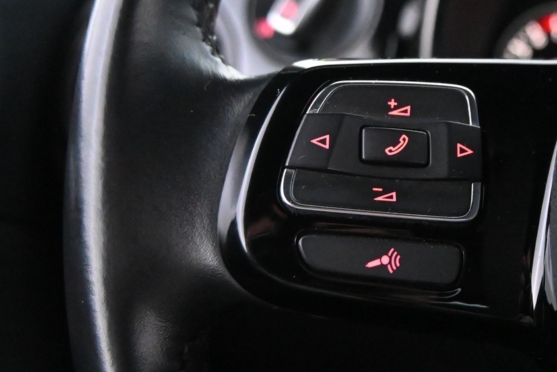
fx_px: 2228
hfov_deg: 14.2
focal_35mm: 144
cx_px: 399
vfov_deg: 9.5
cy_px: 170
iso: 10000
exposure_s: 1/80
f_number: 7.1
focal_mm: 50
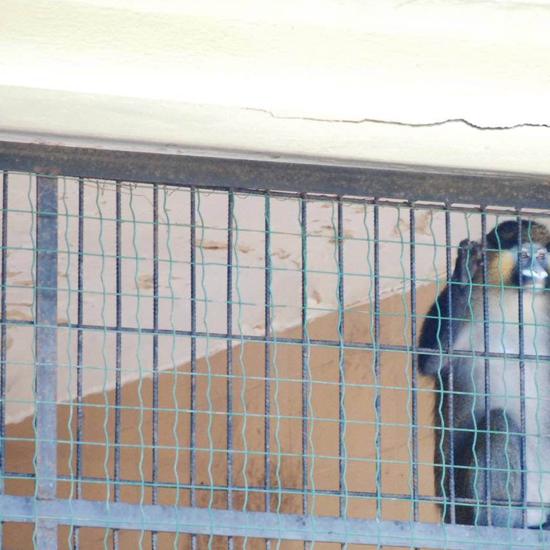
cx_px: 455
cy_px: 315
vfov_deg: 3.0
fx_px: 10408
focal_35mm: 579
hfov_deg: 3.0
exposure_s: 1/160
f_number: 5.6
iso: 1600
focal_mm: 240
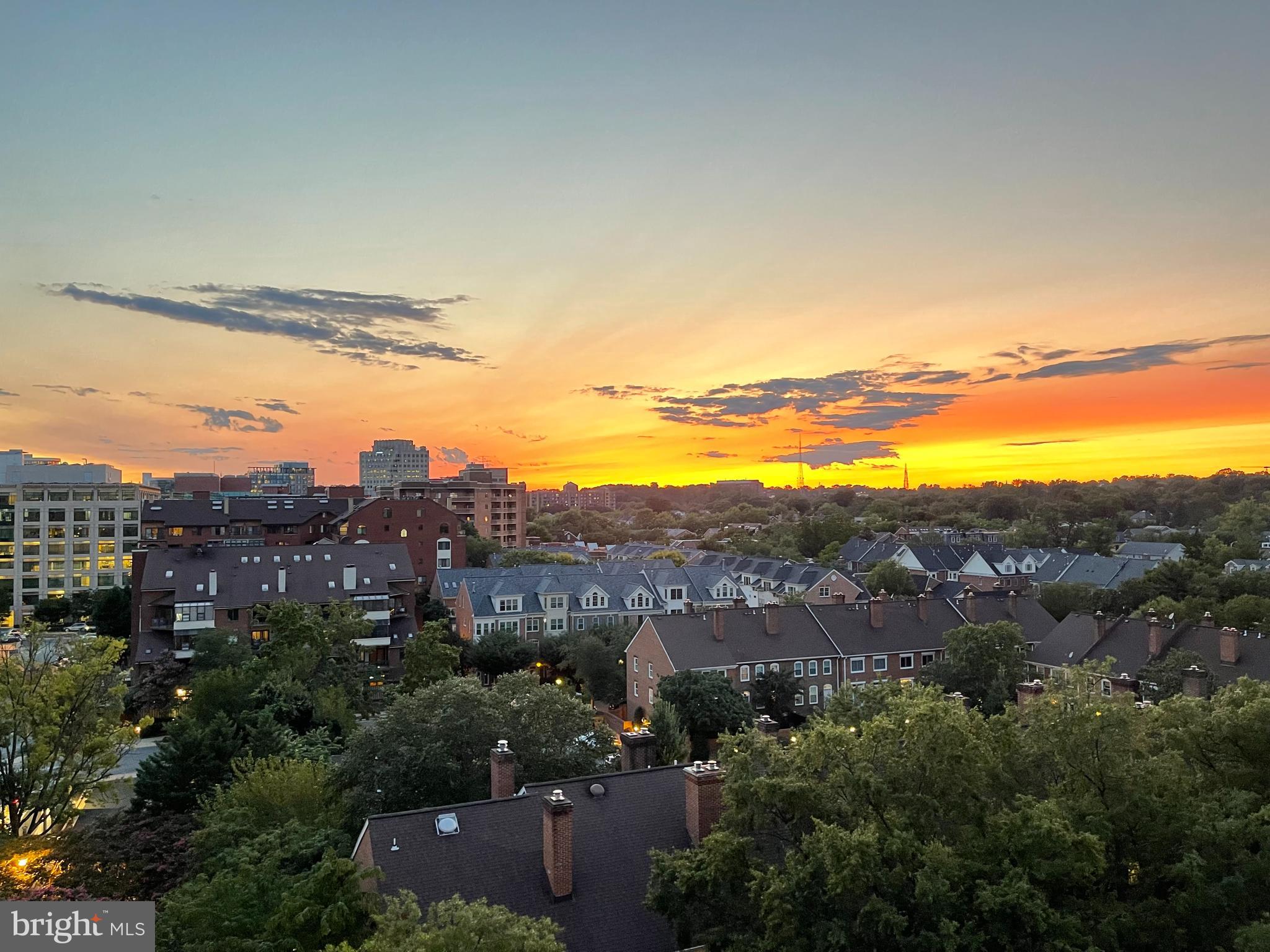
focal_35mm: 26
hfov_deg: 67.3
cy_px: 476
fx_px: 954
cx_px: 635
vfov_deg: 53.1
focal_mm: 5.1
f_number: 1.6
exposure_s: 1/40
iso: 400
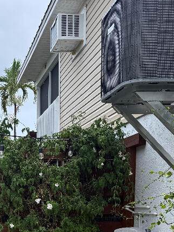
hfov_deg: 24.4
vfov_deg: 31.5
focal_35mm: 57
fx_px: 382
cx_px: -4
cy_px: 227
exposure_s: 1/593
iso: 80
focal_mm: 6.76
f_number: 1.78
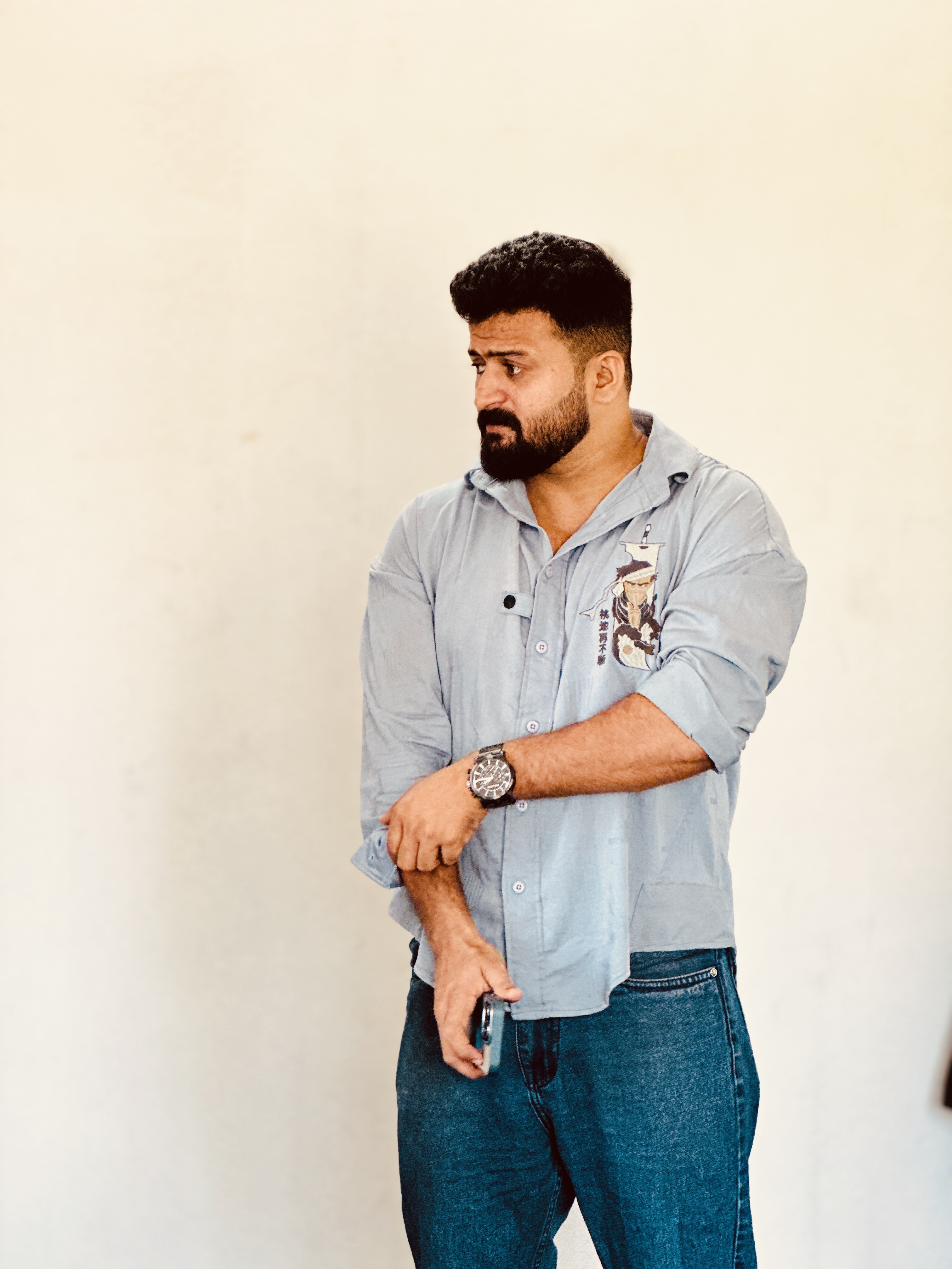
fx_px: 2824
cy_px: 634
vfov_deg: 25.3
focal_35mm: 77
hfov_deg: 19.1
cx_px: 476
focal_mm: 9
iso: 160
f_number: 2.8
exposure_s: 1/33
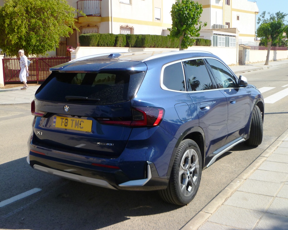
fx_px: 290
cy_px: 114
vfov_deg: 43.4
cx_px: 140
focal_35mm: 34
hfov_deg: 52.8
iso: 80
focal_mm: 5.7
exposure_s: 1/640
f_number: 3.5
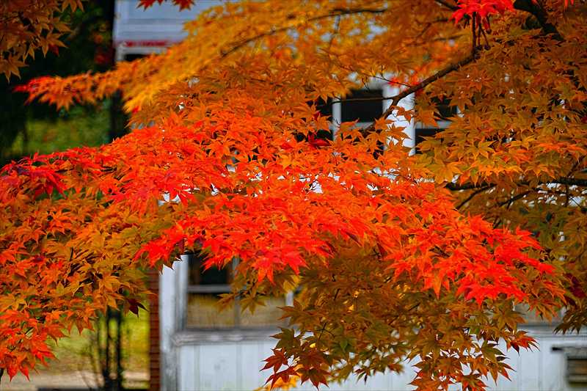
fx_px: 3162
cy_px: 196
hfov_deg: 10.6
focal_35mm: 194
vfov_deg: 7.1
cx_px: 294
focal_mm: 194
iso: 320
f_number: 6.3
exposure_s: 1/200
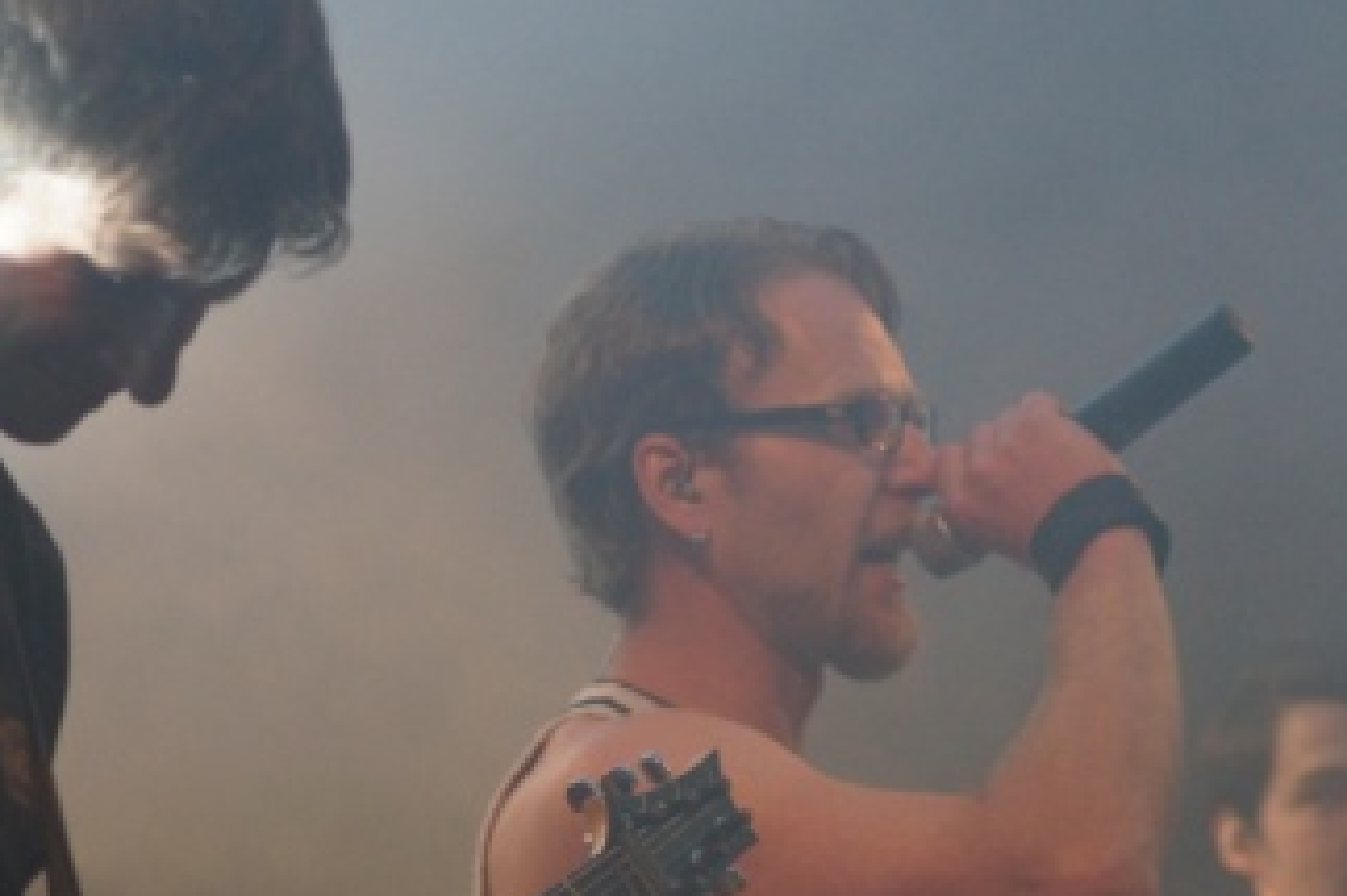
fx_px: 9349
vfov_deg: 5.5
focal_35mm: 250
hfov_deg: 8.2
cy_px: 504
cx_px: 759
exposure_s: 1/200
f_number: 4
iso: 2000
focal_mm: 120
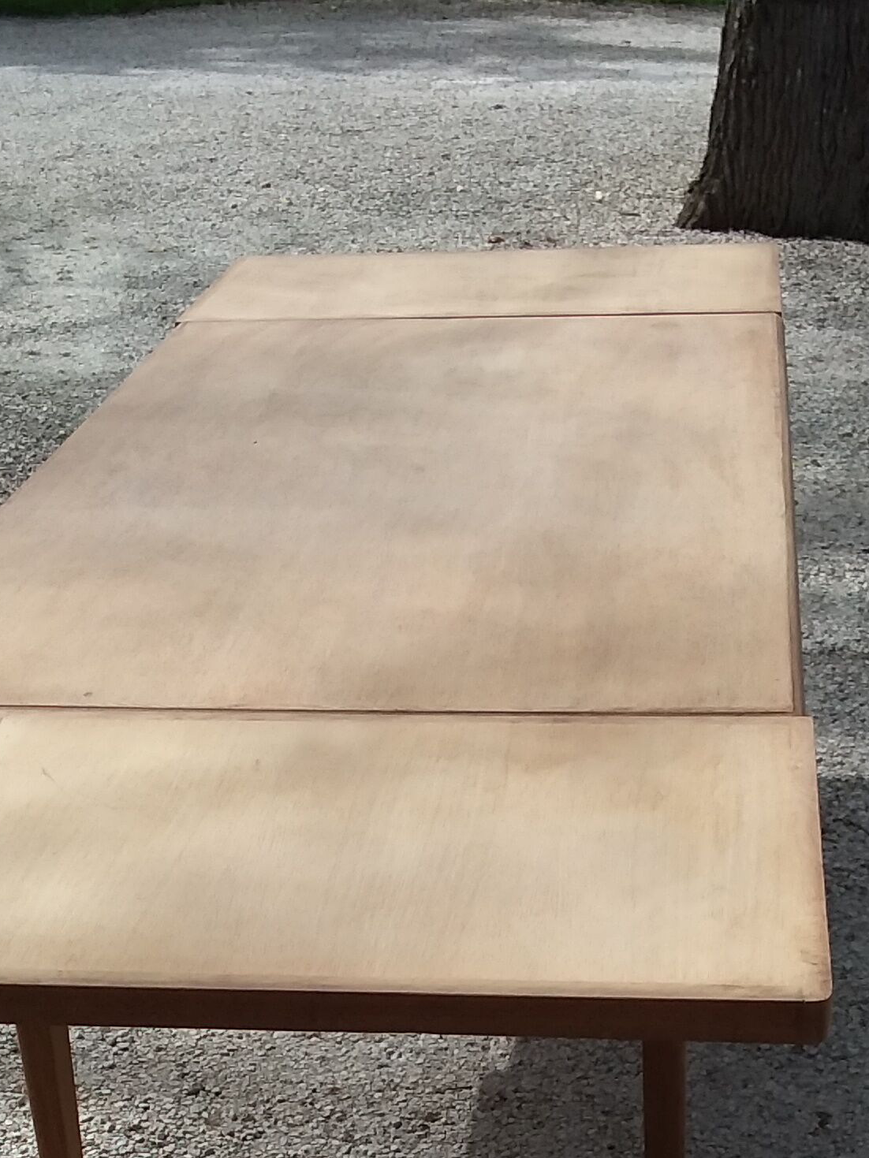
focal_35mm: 60
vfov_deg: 30.0
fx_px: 2008
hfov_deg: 24.4
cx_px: 386
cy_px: 1160
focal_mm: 2.91
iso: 40
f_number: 1.9
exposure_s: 1/1522
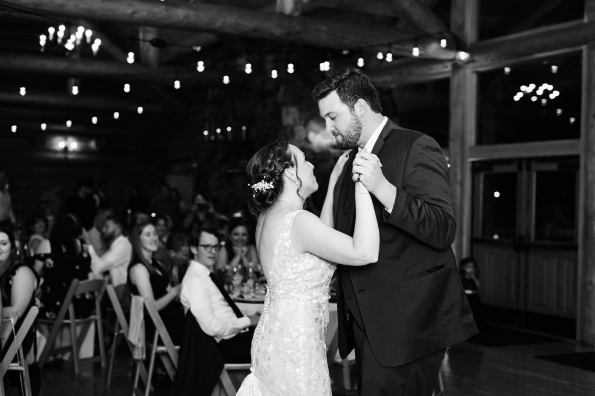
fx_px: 826
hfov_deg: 39.6
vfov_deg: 27.0
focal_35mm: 50
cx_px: 298
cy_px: 198
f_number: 2.8
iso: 1250
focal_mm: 50
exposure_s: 1/200
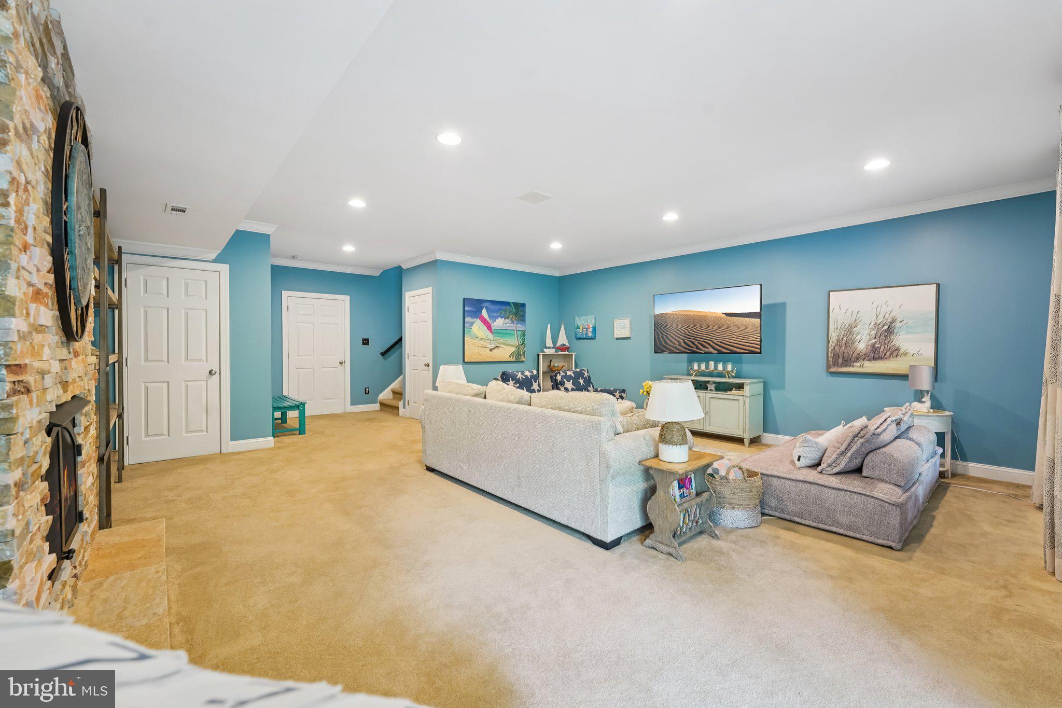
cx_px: 531
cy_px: 354
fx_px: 413
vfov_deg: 81.2
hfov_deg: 104.3
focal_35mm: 14
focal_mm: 14
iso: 500
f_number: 8
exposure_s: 1/4
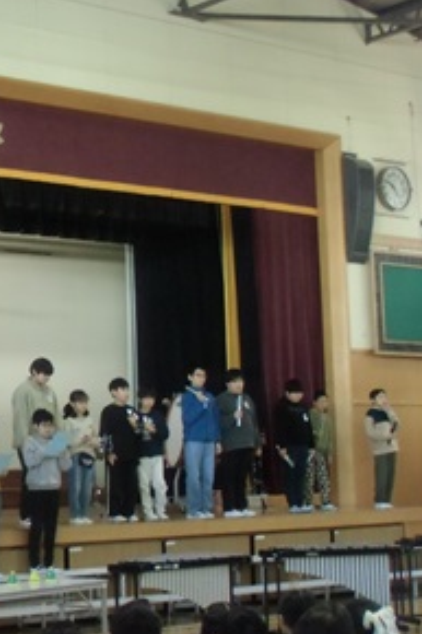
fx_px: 1408
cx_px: -12
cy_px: 328
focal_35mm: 80
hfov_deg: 16.6
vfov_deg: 25.4
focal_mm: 9.16
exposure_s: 1/80
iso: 800
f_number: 4.3
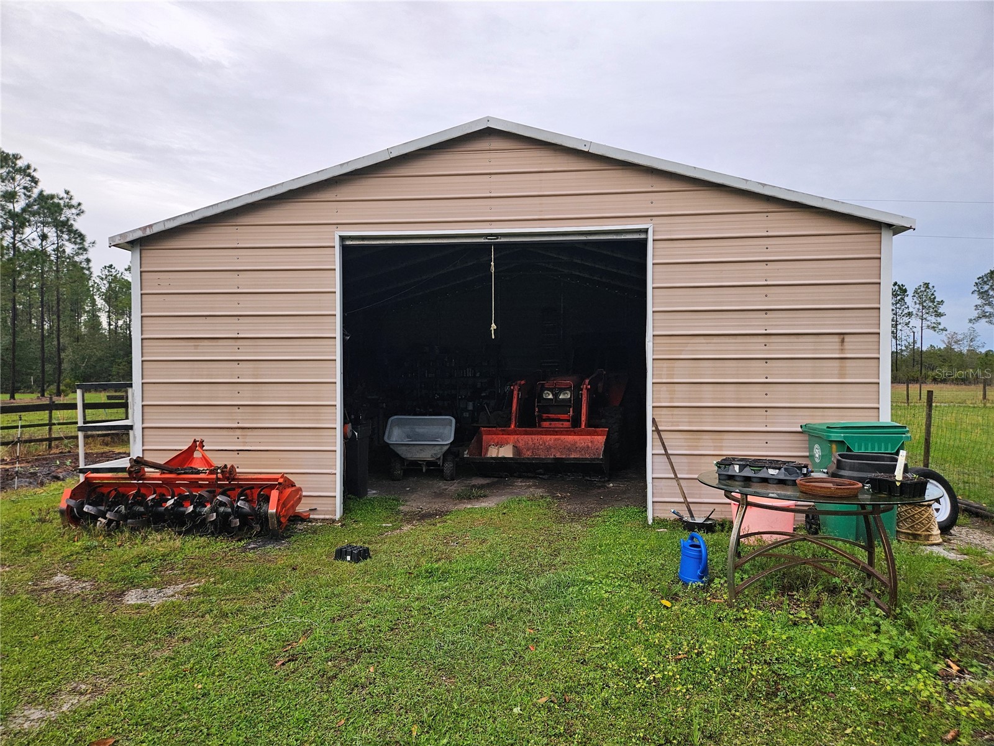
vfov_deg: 58.9
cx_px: 497
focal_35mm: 23
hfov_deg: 73.9
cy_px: 373
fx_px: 660
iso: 80
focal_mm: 5.4
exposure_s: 1/359
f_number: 1.8
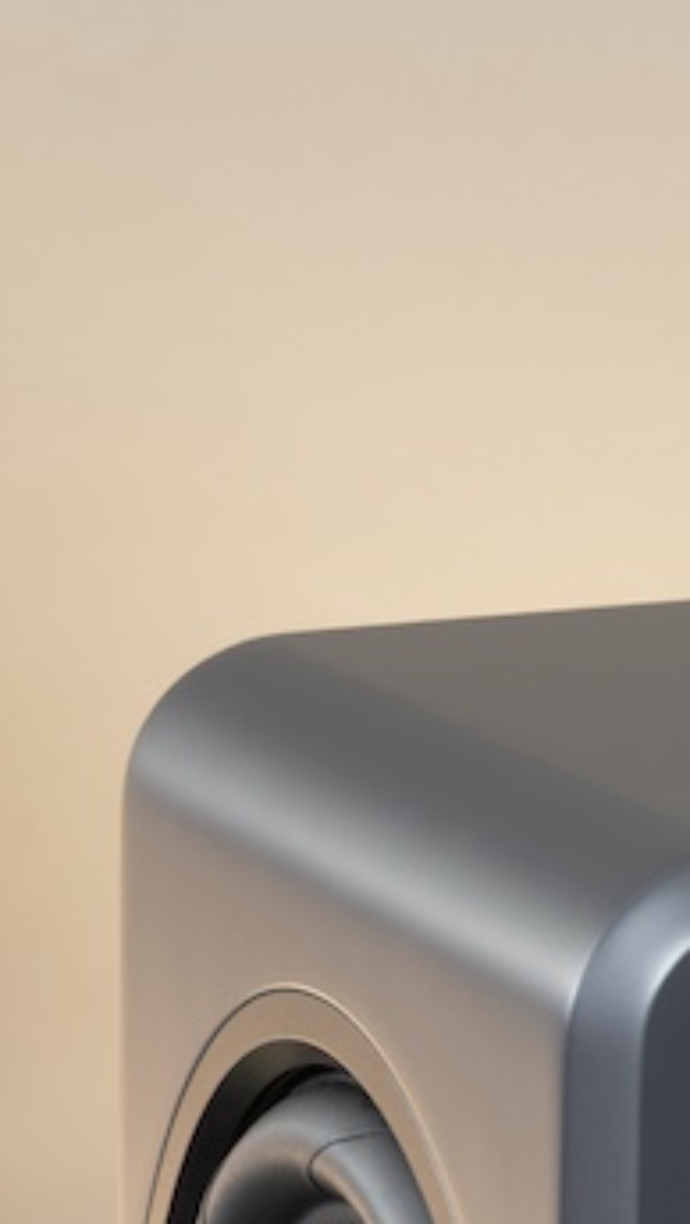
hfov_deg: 5.5
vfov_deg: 9.8
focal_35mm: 218
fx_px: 7077
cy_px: 1030
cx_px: 1444
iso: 125
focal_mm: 70
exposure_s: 2
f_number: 11
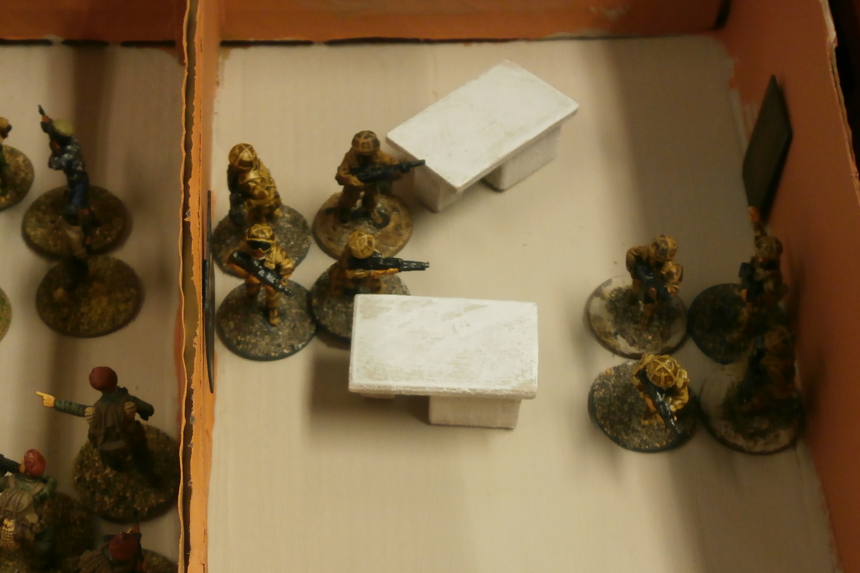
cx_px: 395
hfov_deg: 29.2
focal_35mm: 69
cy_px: 425
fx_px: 1648
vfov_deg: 19.6
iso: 200
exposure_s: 1/40
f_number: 3.4
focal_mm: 8.3
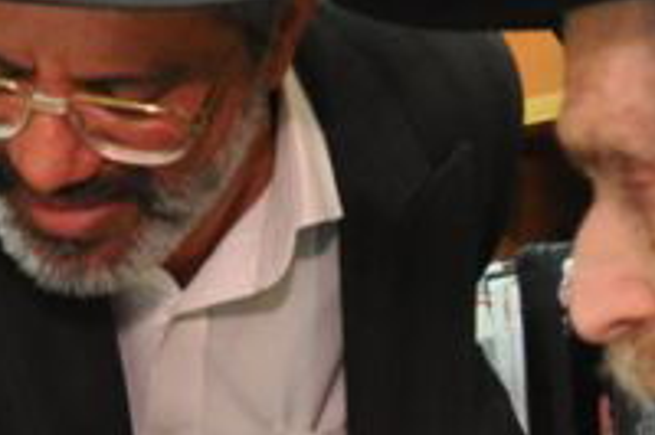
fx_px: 2509
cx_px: -596
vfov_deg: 9.9
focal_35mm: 138
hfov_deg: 13.1
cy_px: 425
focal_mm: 18
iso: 800
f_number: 4
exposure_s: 1/60
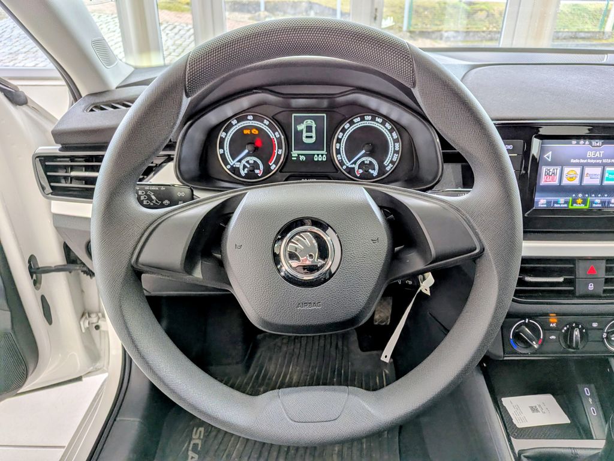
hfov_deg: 71.6
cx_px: 307
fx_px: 426
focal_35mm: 24
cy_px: 230
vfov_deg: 56.8
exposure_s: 1/199
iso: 29
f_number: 1.7
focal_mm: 4.53
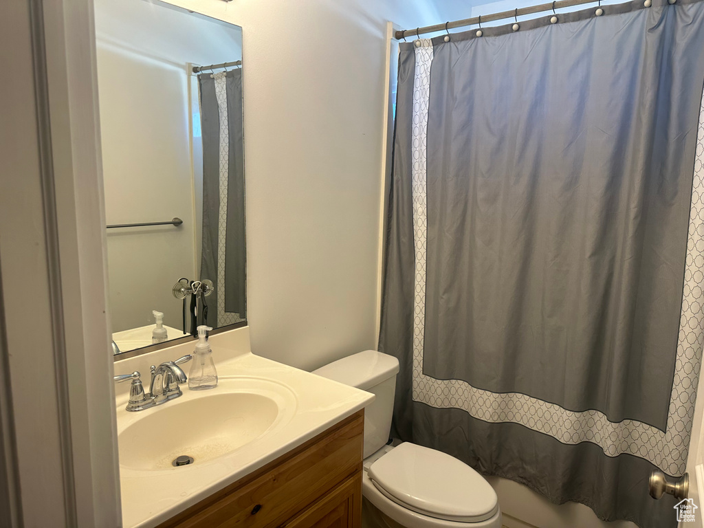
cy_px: 264
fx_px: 488
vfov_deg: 56.8
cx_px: 352
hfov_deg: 71.6
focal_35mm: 24
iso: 125
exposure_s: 1/120
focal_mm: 6.86
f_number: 1.78
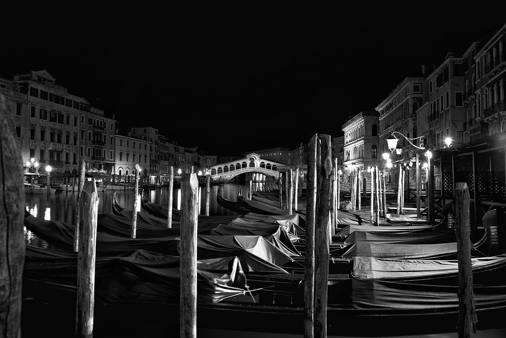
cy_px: 169
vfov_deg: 53.1
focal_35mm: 24
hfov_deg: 73.7
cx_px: 253
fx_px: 337
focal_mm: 16
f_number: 5.6
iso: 200
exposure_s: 9
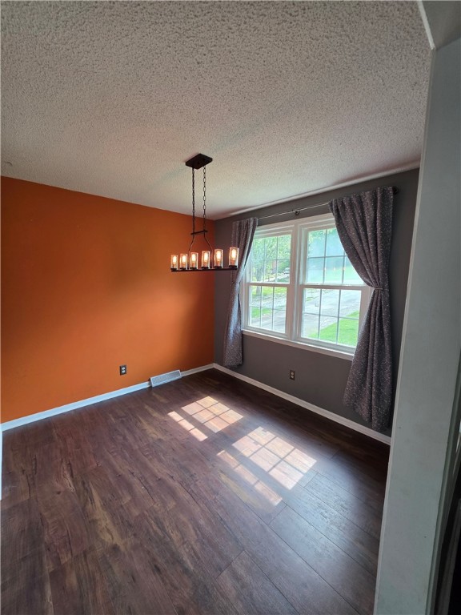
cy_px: 308
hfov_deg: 89.9
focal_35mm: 13
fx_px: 231
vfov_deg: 106.2
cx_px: 230
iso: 125
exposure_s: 1/120
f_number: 1.9
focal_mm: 2.2
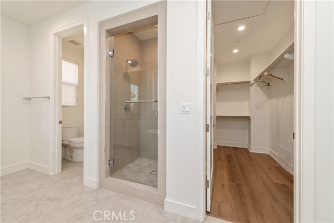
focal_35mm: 14
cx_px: 167
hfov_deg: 104.3
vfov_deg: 81.1
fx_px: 130
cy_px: 112
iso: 280
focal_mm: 14
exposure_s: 1/60
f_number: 4
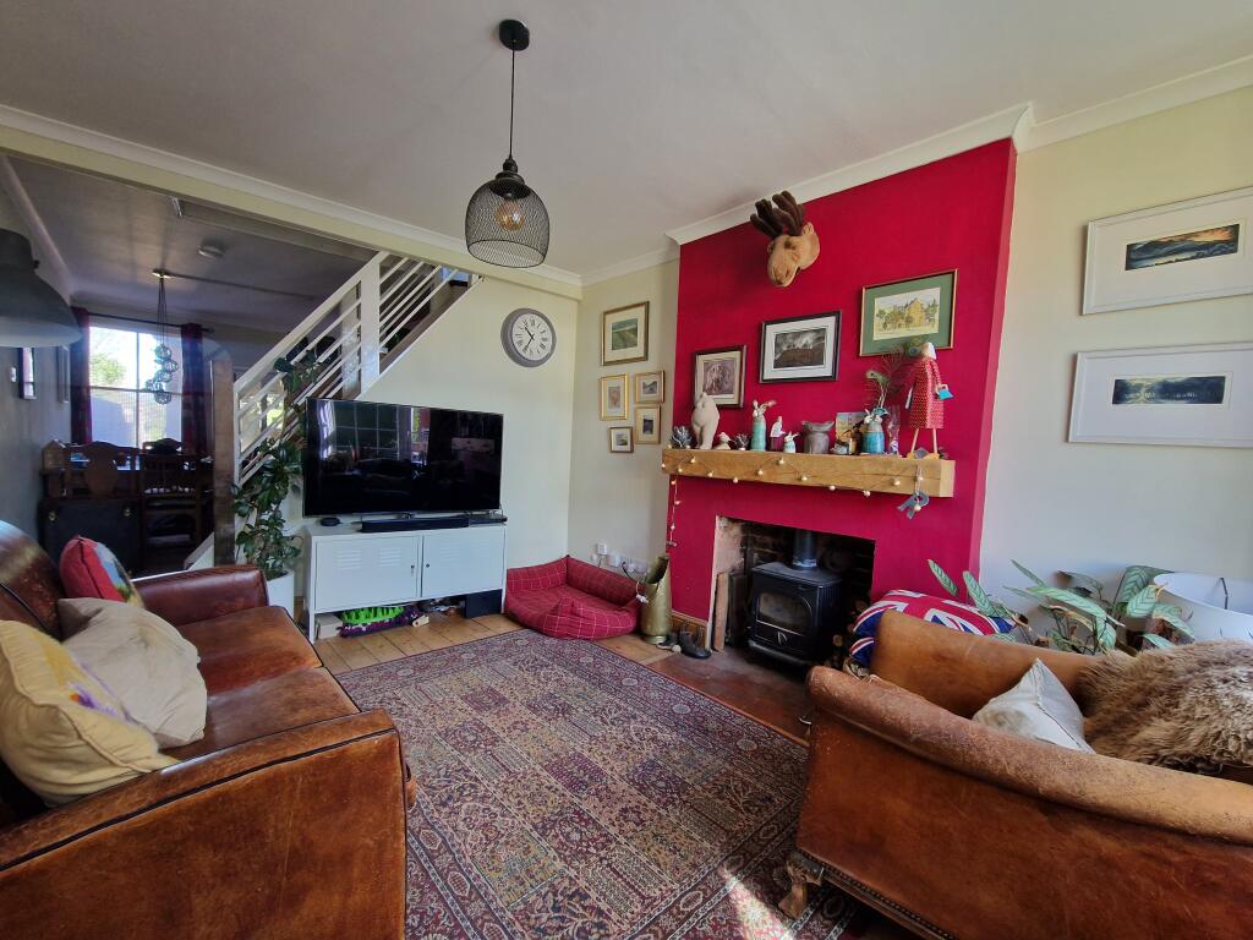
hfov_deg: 106.2
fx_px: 471
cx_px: 626
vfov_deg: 89.9
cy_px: 470
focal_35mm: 13
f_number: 2.2
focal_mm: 2.2
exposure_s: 1/50
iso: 125
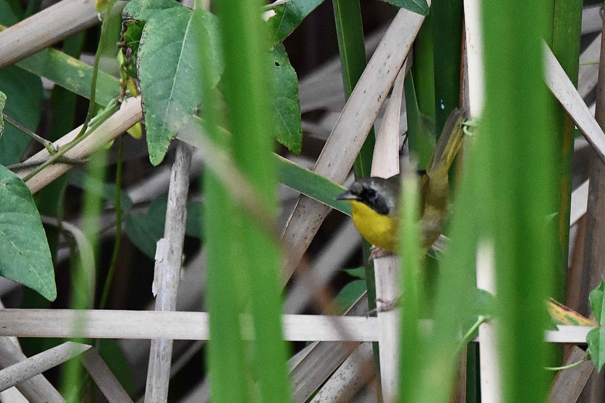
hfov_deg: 4.6
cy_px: 202
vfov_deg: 3.1
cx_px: 302
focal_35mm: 450
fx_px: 7562
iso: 5000
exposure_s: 1/2000
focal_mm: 300
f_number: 5.6
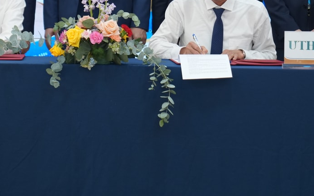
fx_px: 1566
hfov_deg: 11.4
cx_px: 109
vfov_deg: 7.1
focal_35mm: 183
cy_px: -17
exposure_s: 1/250
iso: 640
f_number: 2.8
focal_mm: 65
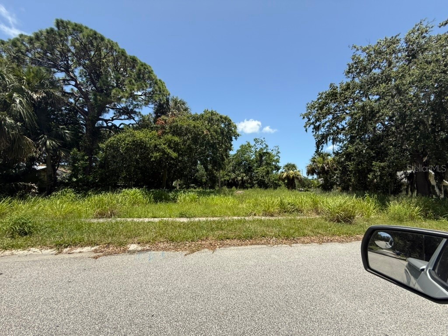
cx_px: 224
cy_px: 168
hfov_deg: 102.1
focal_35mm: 14
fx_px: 181
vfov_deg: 85.7
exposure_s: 1/1211
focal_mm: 2.22
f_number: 2.2
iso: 50
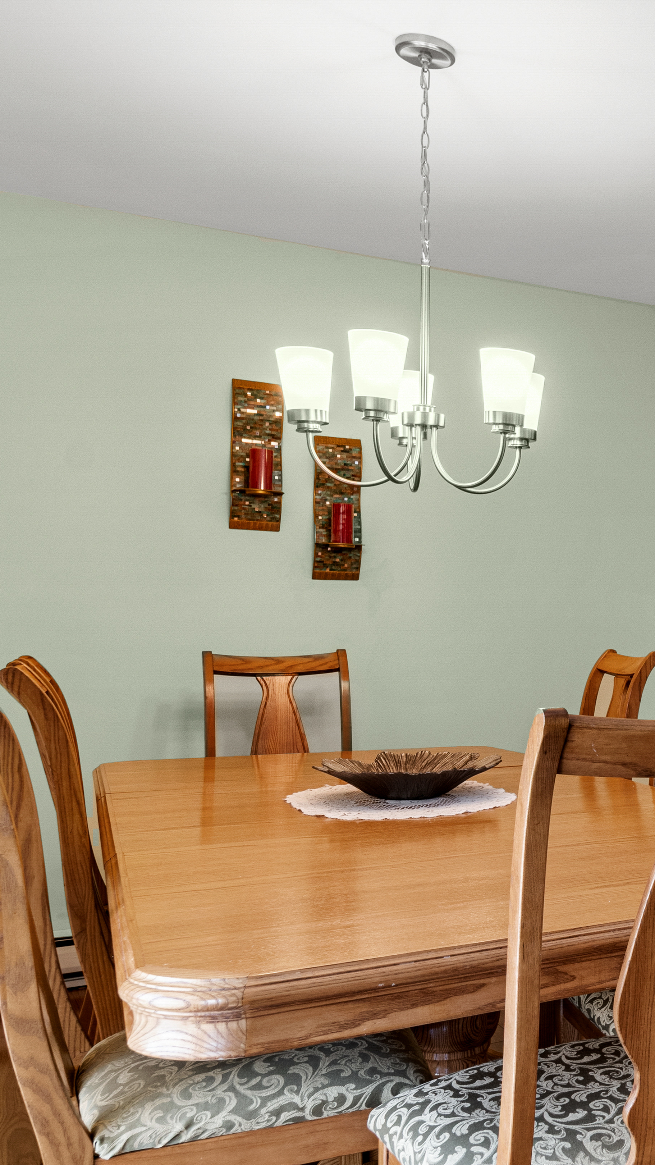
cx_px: 901
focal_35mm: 36
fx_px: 1112
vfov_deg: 55.3
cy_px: 603
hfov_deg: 26.5
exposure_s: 1/2
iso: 320
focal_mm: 14
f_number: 9
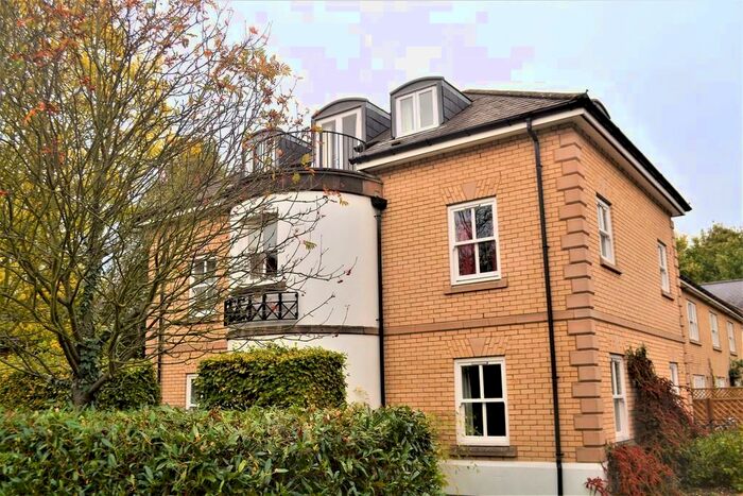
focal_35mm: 33
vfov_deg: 40.0
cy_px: 248
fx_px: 681
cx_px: 372
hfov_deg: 57.2
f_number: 5.6
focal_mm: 22
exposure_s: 1/125
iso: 250
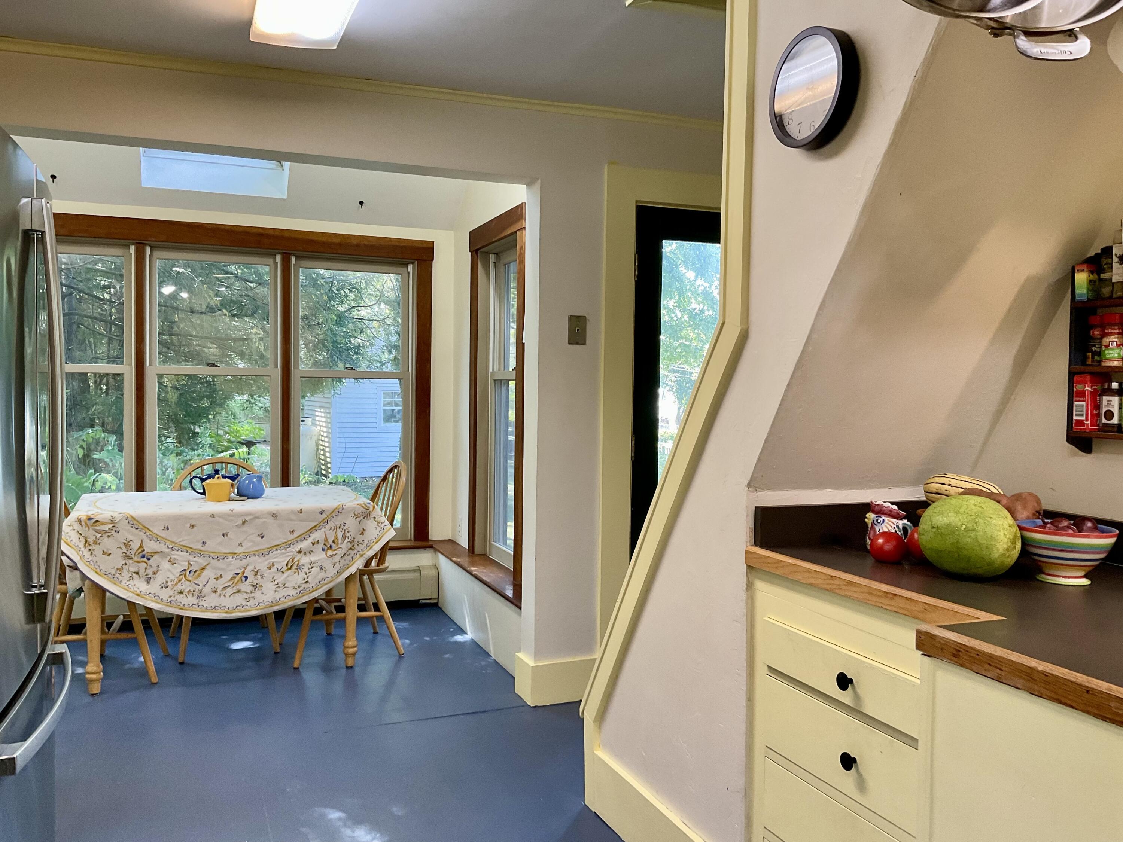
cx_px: 562
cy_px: 421
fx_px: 941
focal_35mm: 29
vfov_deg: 48.2
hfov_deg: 61.7
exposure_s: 1/60
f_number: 1.8
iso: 64
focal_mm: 3
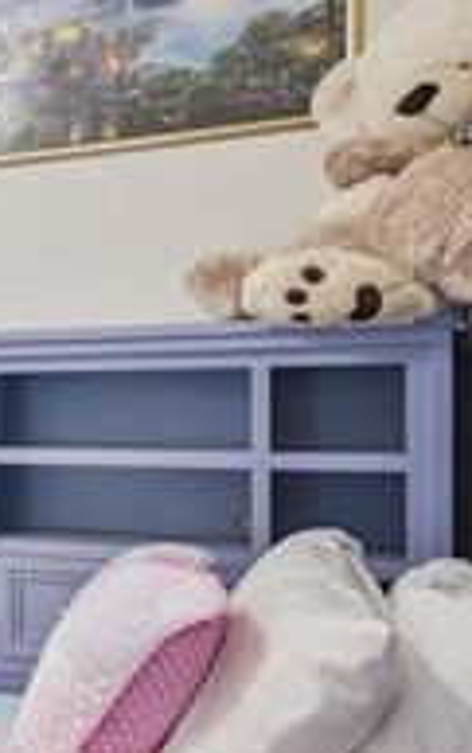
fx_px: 1068
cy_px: 412
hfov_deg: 17.8
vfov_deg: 38.8
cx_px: -458
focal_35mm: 52
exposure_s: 1/25
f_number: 9
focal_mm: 14
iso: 200
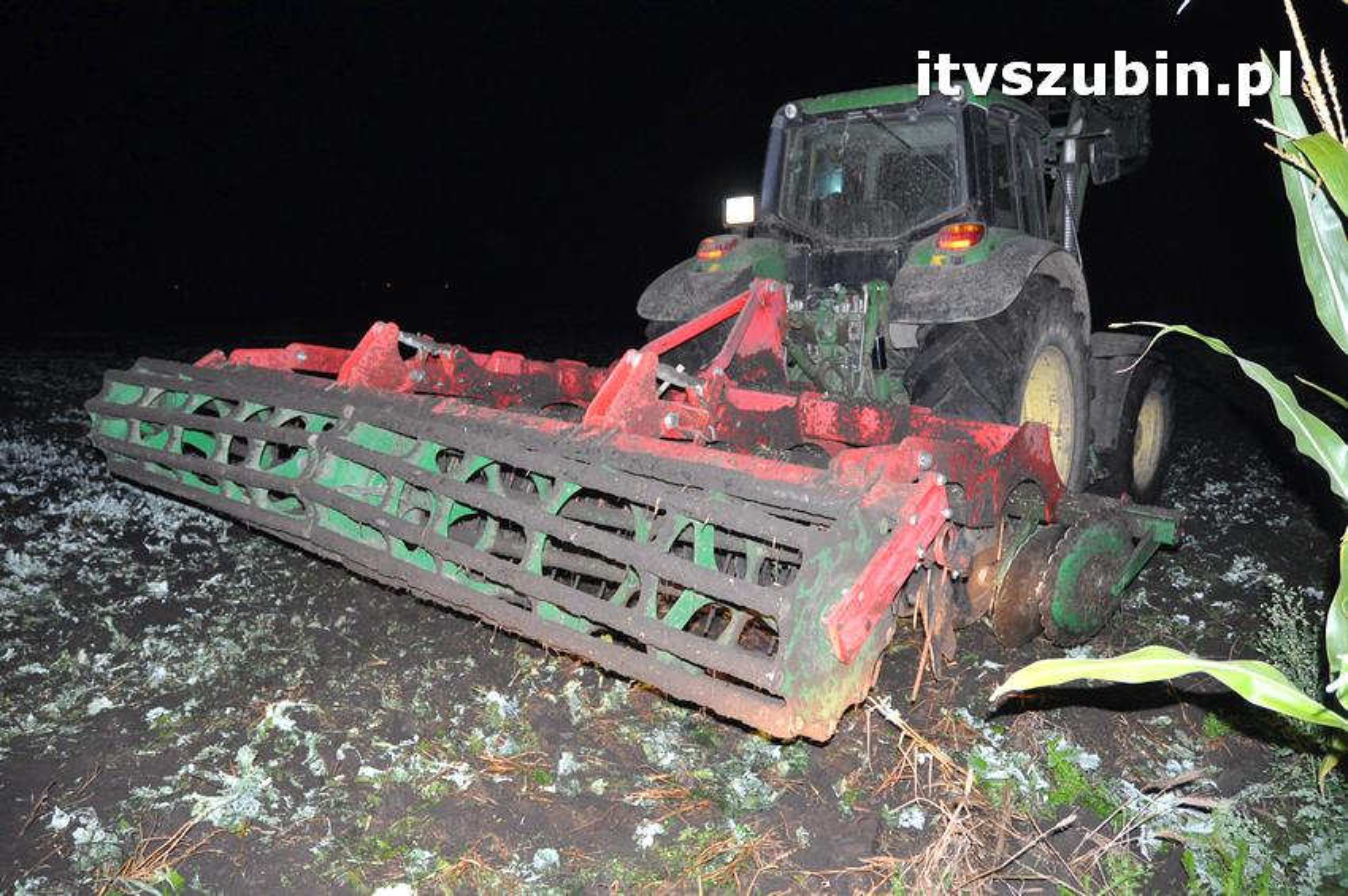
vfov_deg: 47.8
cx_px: 674
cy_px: 448
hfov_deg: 67.4
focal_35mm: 27
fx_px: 1010
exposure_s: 1/60
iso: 1250
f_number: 4.5
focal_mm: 18
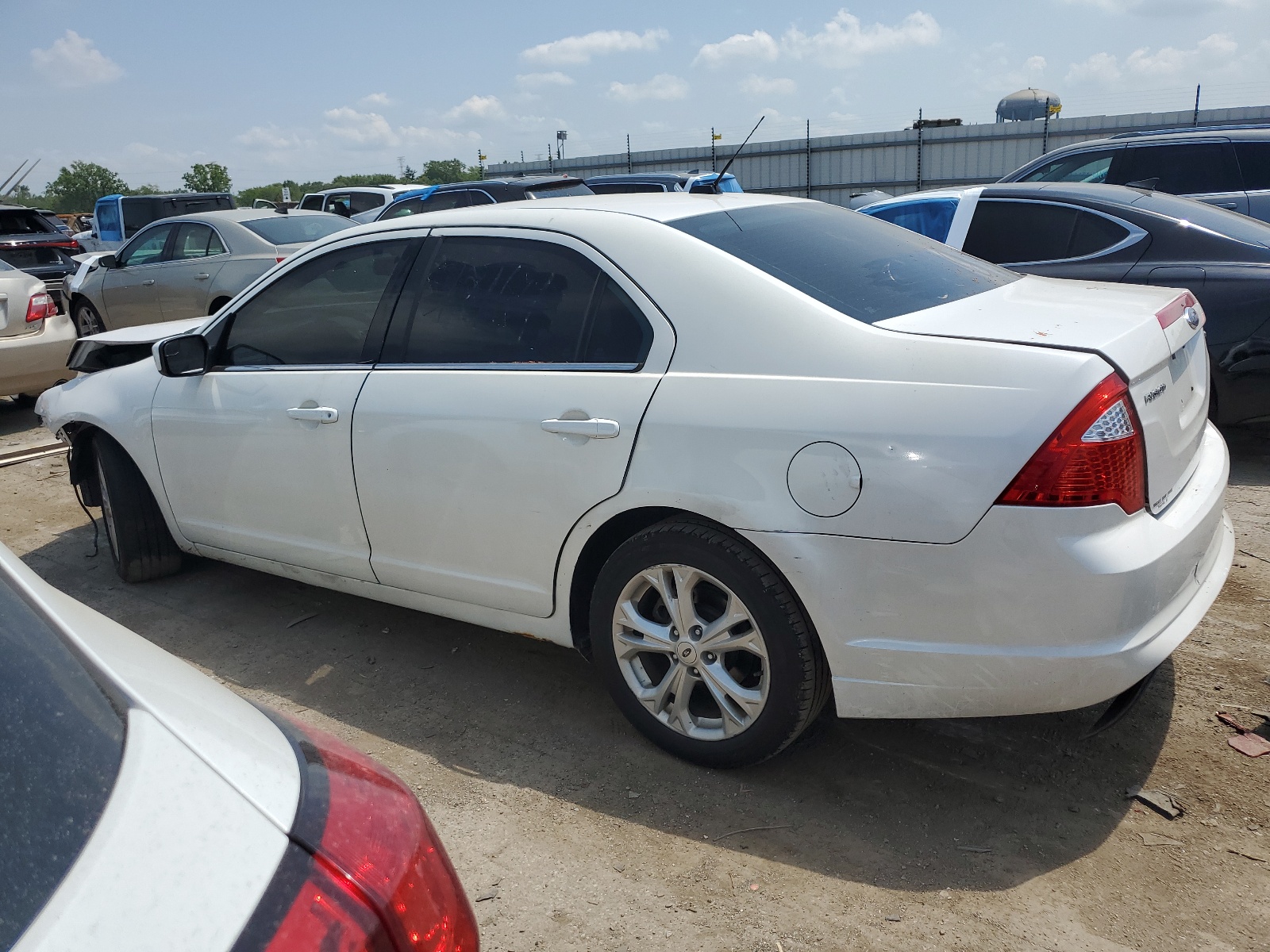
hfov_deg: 67.3
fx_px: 954
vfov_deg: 53.1
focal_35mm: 26
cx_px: 635
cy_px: 476
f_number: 1.5
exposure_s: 1/5000
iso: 50
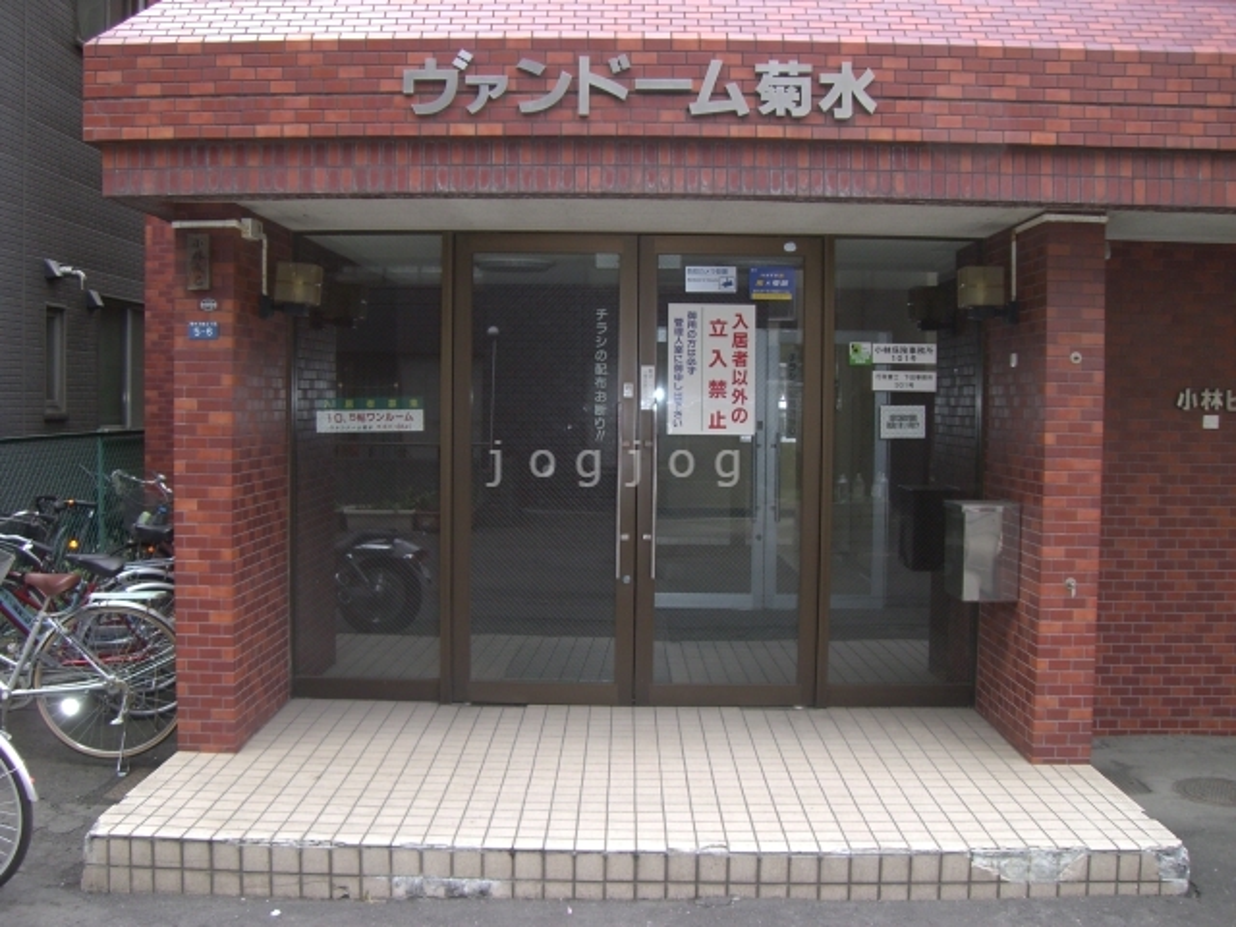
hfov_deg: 49.0
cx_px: 618
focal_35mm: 38
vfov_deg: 37.7
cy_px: 464
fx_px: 1357
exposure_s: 1/100
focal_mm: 6.2
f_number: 2.7
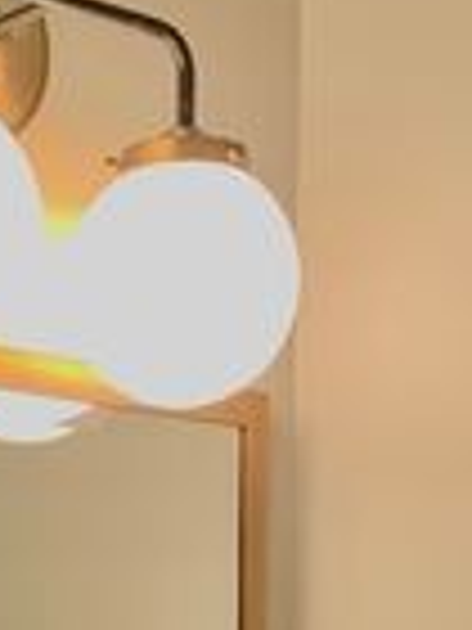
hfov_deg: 11.8
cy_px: 1217
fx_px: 2254
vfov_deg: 13.8
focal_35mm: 124
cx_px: -18
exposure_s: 1/60
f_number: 1.8
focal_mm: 4.25
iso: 100
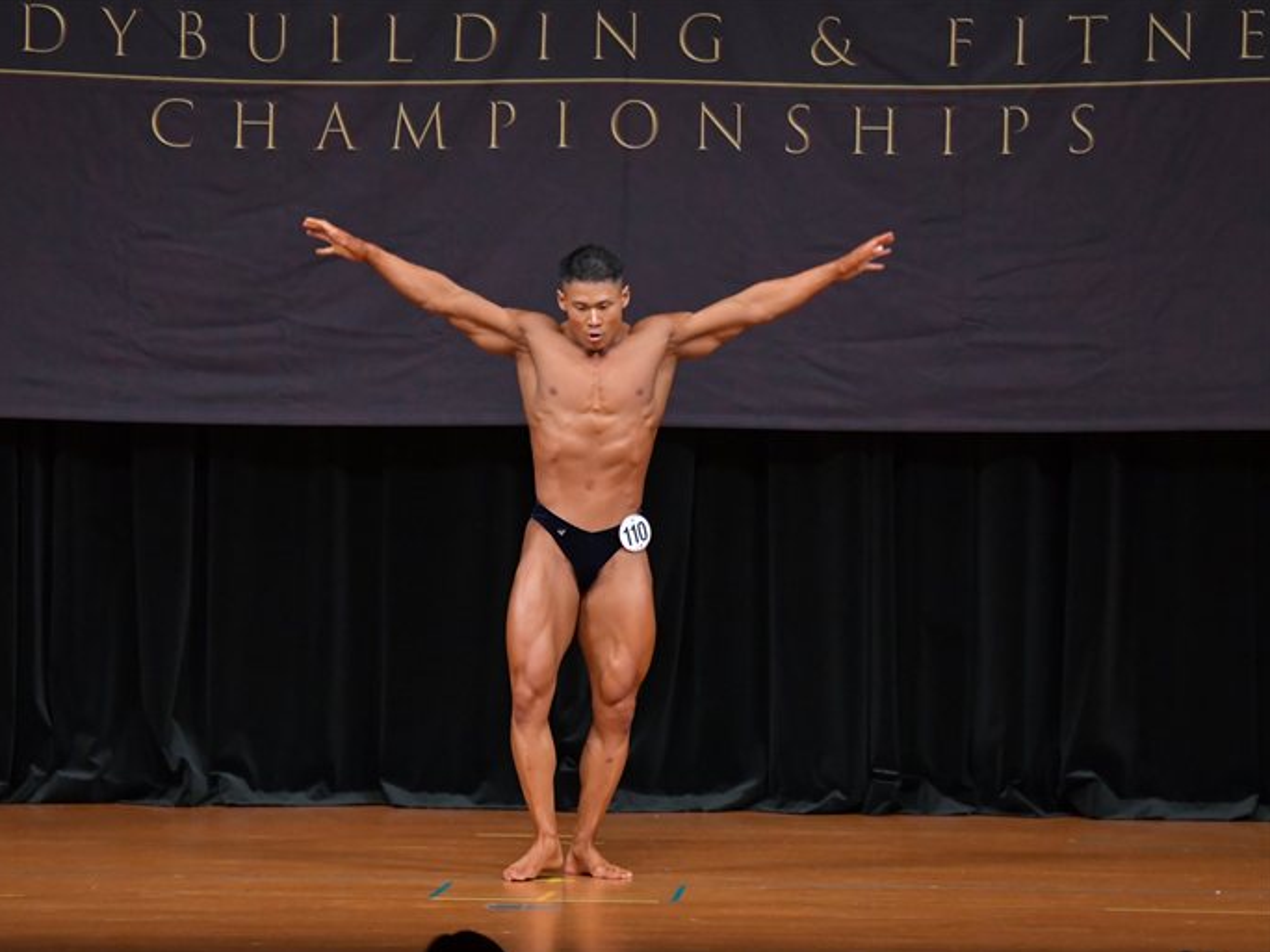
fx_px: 8989
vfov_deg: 6.1
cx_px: 552
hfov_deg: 8.1
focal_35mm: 245
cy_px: 477
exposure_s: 1/400
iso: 4000
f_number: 5.6
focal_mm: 150
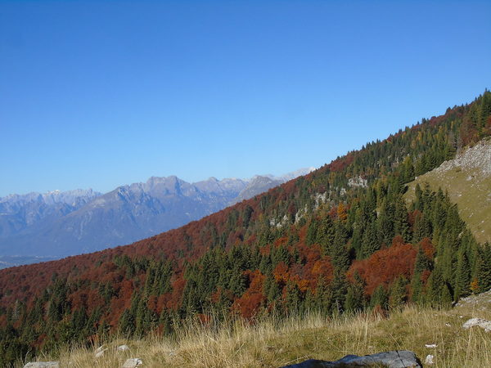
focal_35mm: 46
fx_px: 652
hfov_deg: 41.2
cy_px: 184
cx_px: 246
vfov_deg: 31.5
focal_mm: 8.2
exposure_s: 1/200
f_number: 8.1
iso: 80
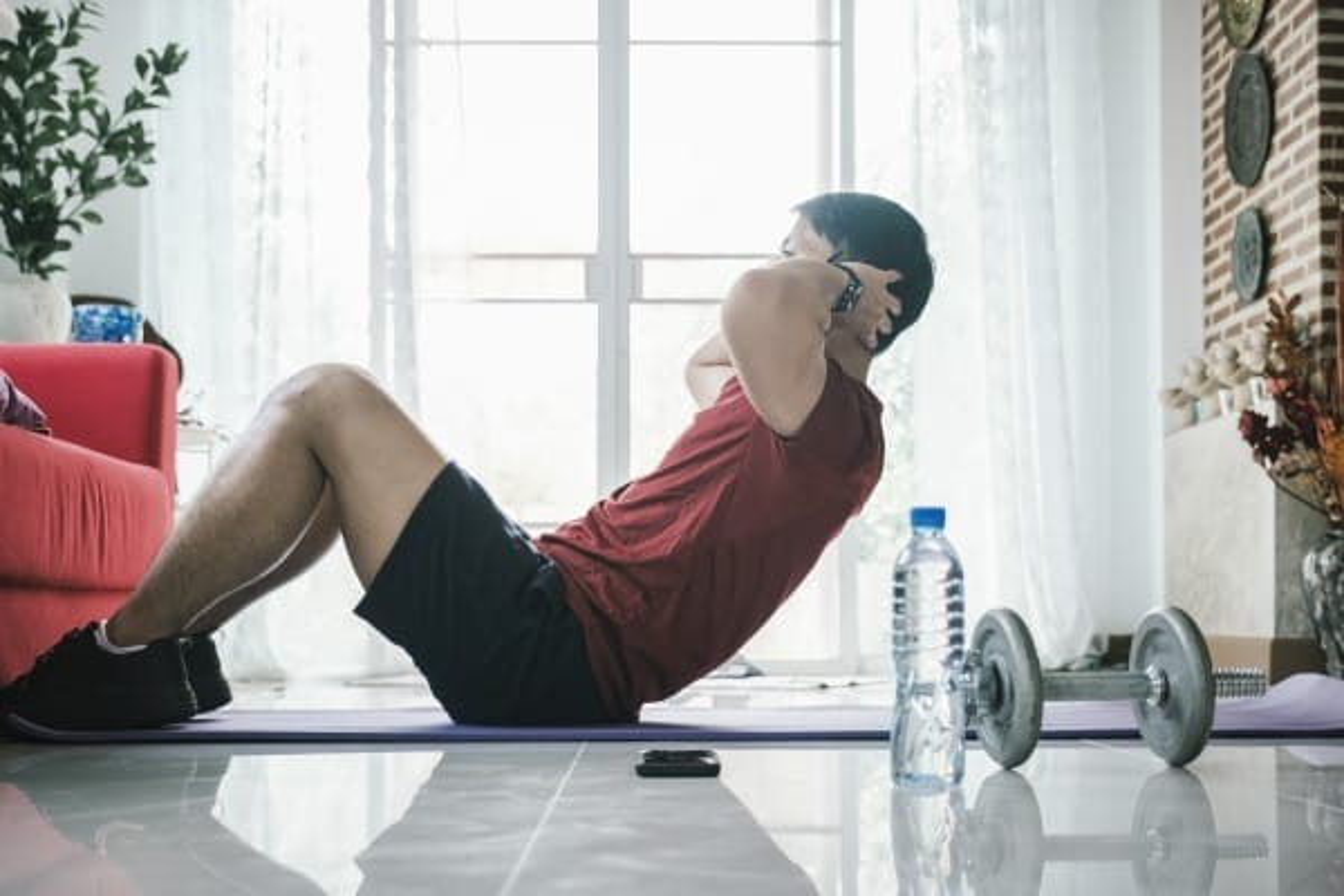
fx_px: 1755
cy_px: 448
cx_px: 672
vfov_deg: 28.6
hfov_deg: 41.9
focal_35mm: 47
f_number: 2.8
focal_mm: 31.1
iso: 250
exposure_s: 1/125
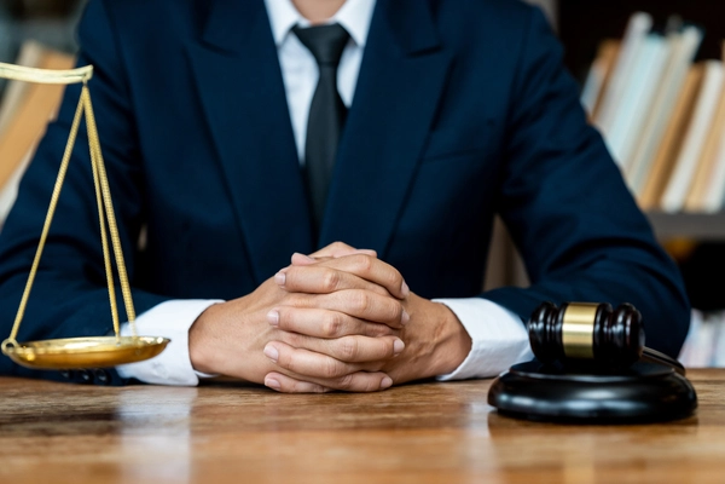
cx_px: 362
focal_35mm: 85
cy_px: 242
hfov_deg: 23.9
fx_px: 1712
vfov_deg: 16.1
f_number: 2.8
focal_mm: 85
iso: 800
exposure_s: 1/200
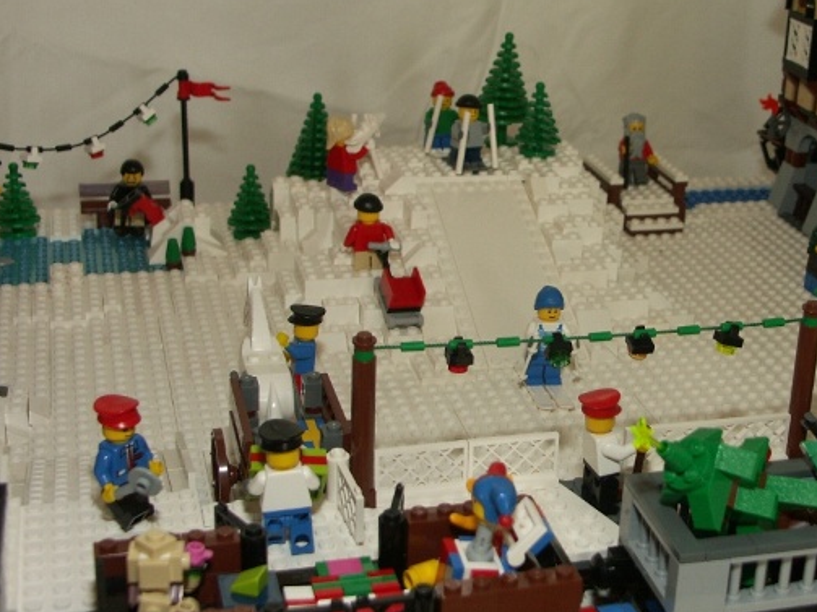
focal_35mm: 57
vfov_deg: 25.6
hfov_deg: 33.4
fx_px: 1345
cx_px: 562
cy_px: 272
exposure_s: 1/50
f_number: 2.8
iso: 100
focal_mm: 9.31
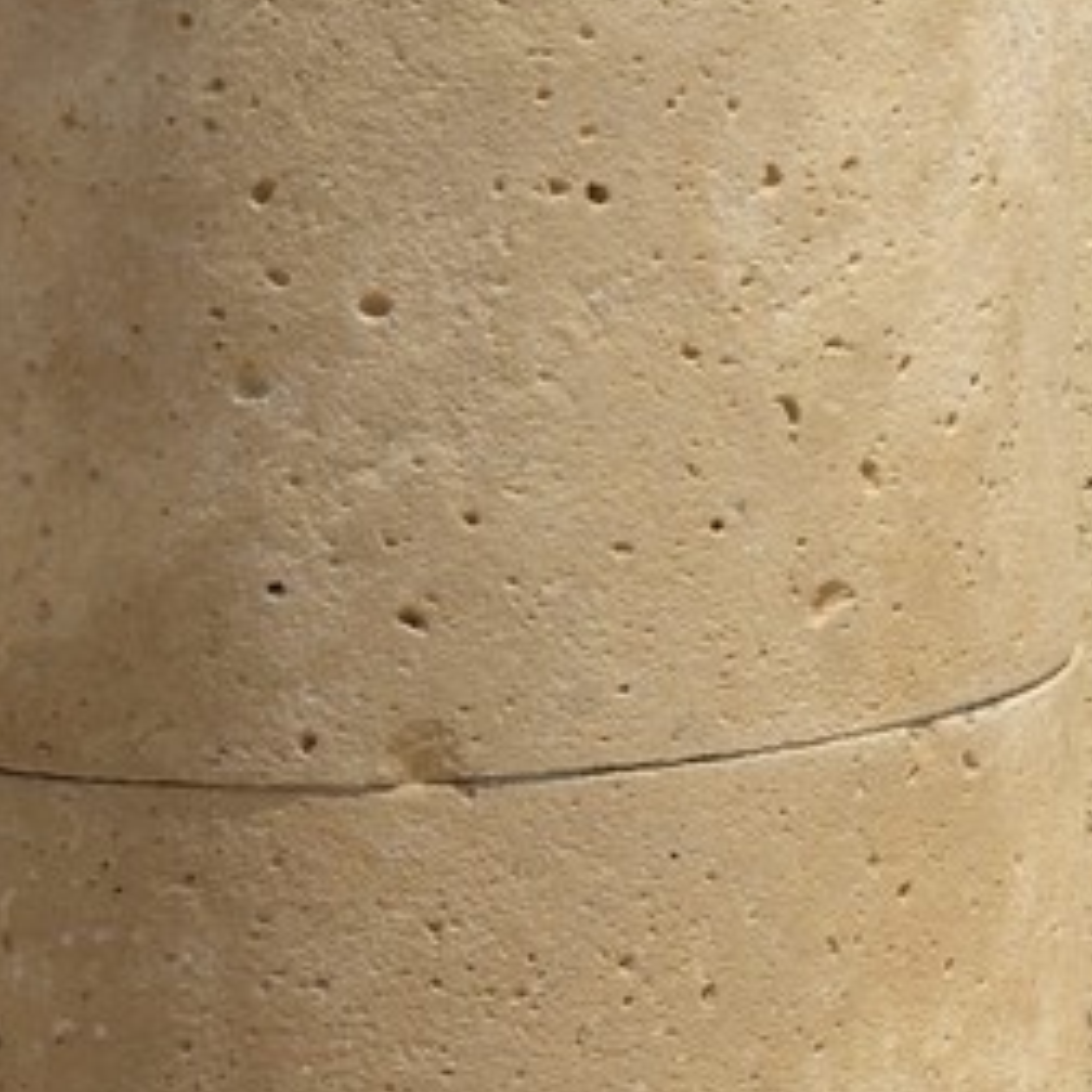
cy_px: -524
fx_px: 7709
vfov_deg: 8.0
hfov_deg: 7.3
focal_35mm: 216
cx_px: 3103
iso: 100
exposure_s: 1/160
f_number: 13
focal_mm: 40
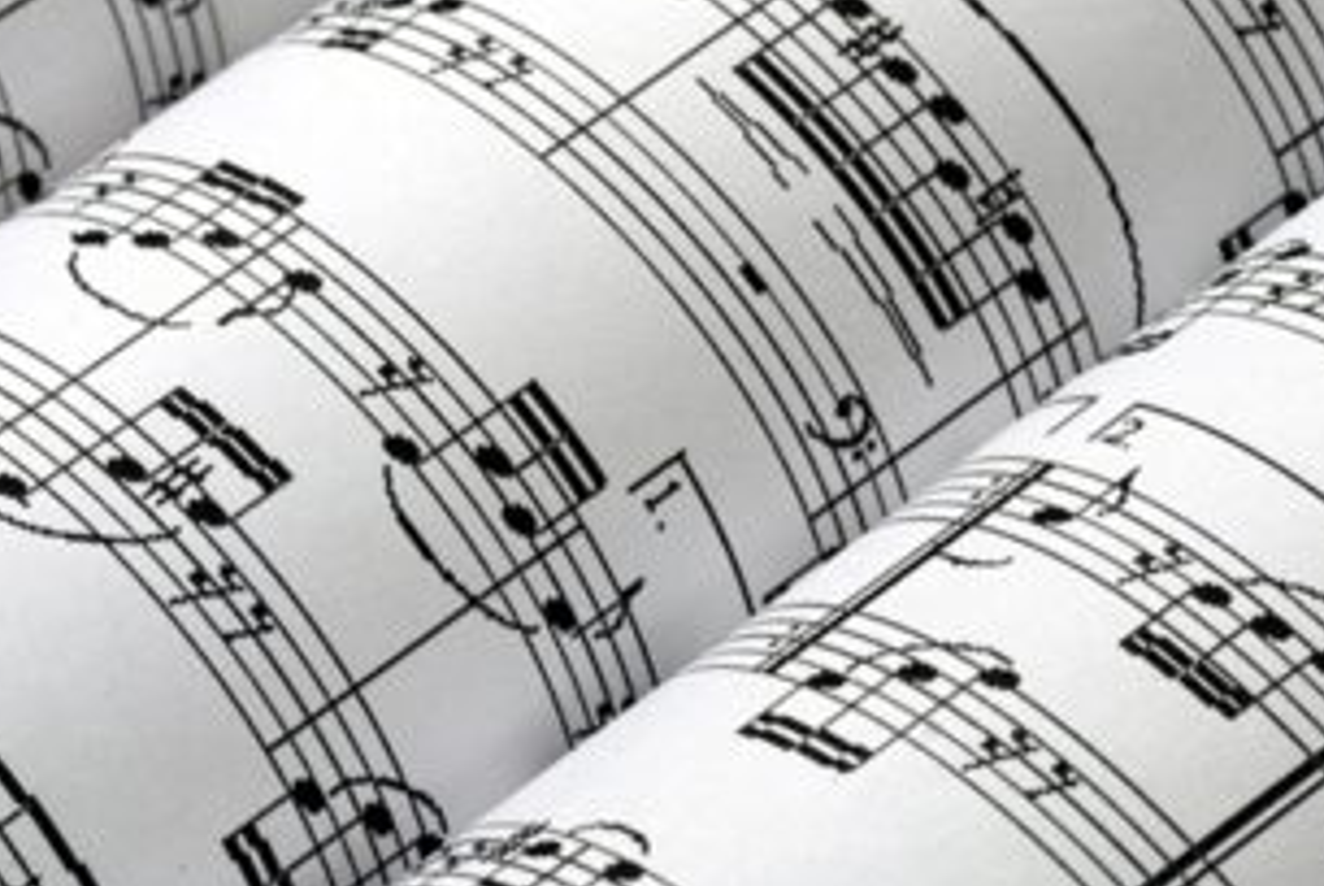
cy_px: 625
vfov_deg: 5.2
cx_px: 260
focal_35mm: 266
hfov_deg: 7.7
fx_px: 9792
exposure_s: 1/4
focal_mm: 90
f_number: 16
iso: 100
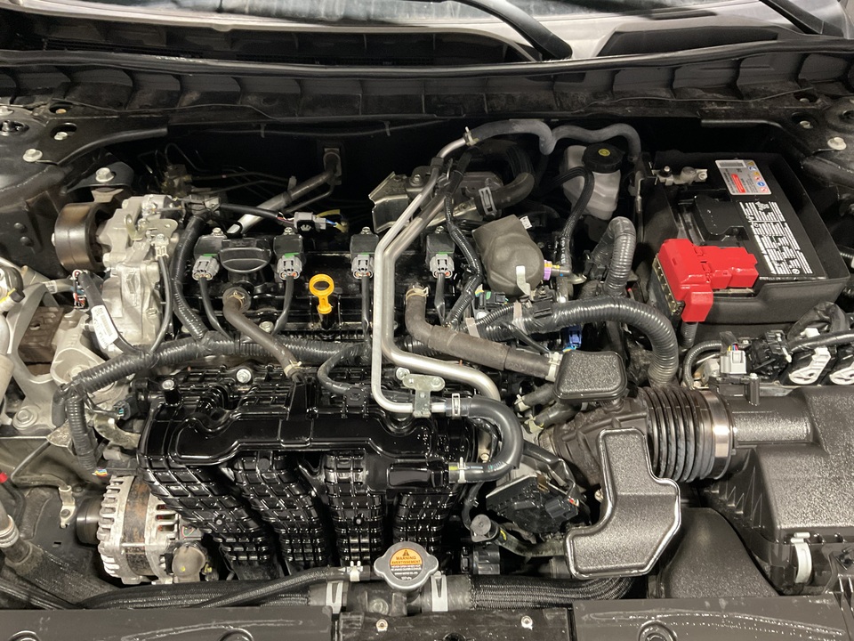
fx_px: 715
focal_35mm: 29
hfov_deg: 61.7
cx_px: 427
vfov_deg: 48.2
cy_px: 320
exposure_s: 1/33
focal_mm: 3
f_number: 1.8
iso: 320
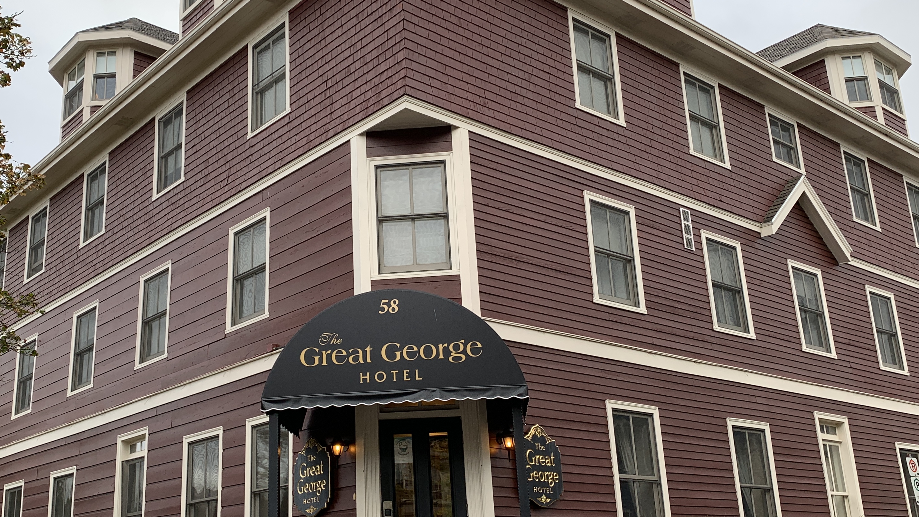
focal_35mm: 40
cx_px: 382
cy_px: 257
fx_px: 975
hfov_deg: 50.3
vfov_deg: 29.7
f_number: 1.8
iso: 25
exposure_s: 1/214
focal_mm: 4.25
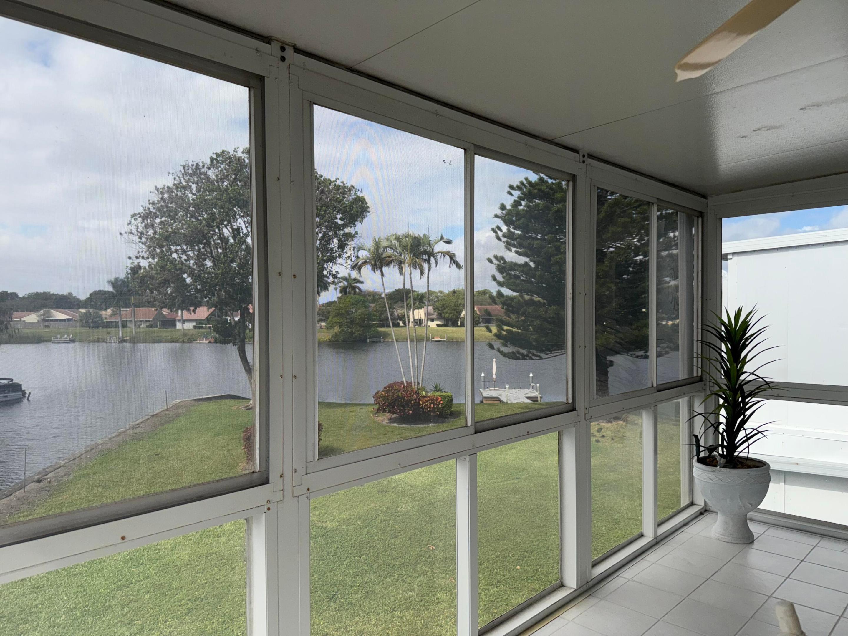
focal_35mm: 24
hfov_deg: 71.6
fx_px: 588
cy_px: 318
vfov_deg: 56.8
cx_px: 424
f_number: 1.78
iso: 50
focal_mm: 6.76
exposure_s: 1/3676
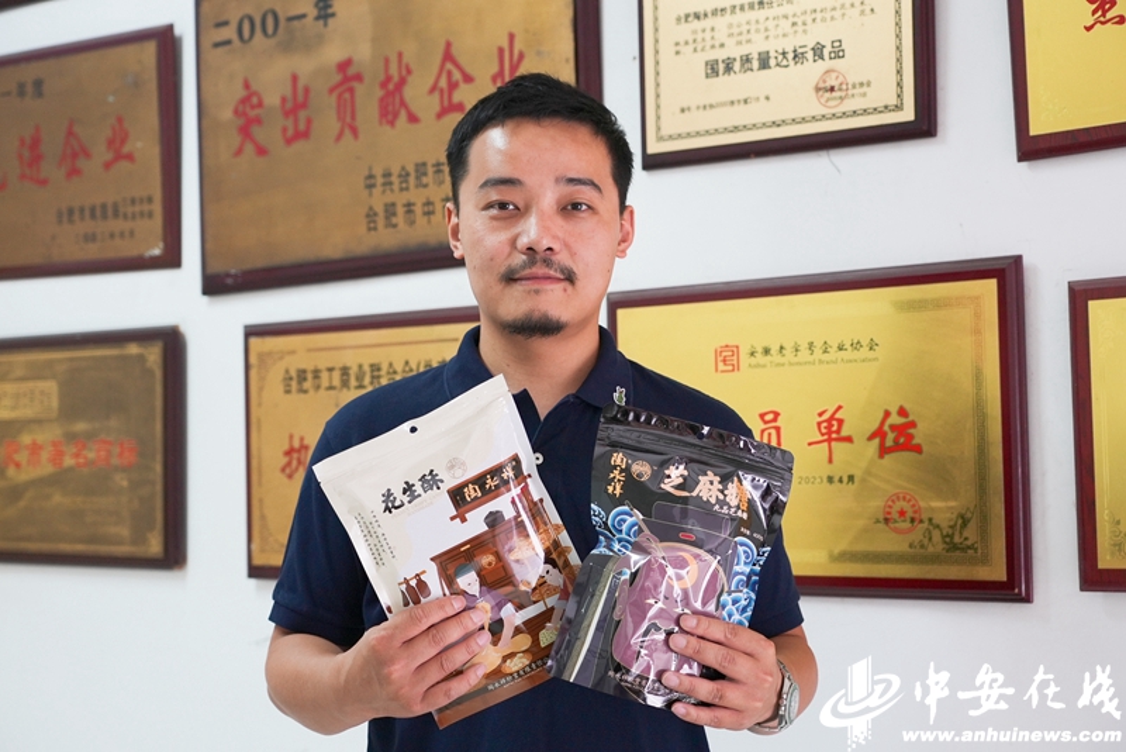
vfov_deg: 24.2
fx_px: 1752
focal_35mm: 56
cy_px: 376
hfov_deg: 35.6
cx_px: 563
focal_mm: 56
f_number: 4
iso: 1250
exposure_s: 1/100
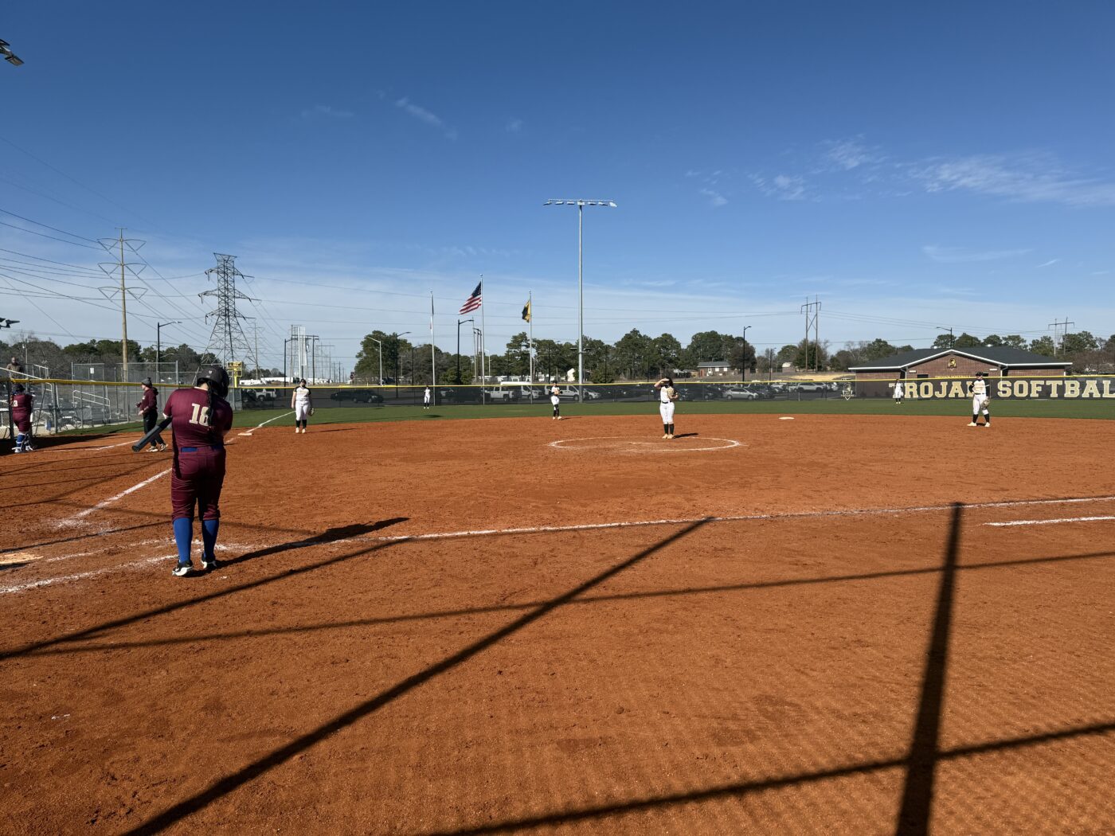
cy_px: 418
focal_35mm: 24
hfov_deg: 71.6
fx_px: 773
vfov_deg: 56.8
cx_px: 558
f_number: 1.78
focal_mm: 6.76
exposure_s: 1/6711
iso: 80
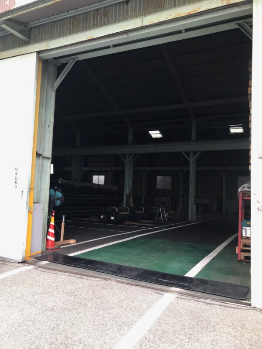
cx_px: 131
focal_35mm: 28
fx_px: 283
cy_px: 174
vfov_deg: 63.4
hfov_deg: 49.7
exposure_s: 1/160
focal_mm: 3.99
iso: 20
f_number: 1.8
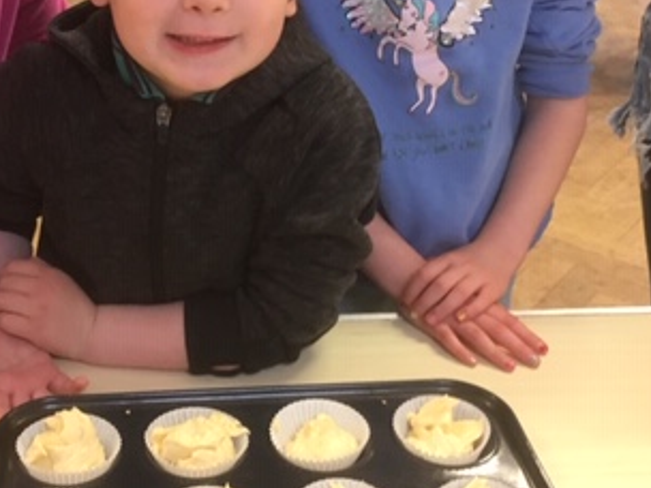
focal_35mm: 61
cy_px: 98
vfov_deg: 23.7
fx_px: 1147
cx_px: 218
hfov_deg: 31.4
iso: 200
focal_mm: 4.15
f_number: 2.2
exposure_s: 1/33
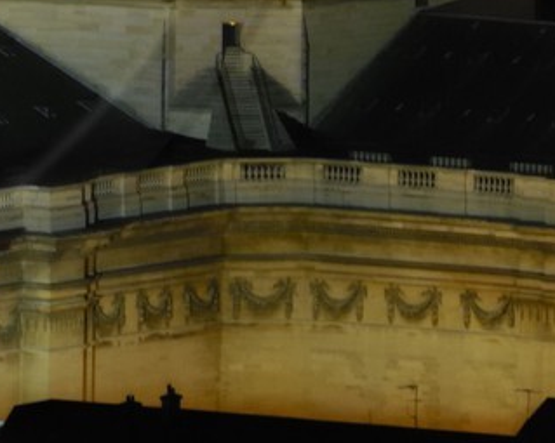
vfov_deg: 0.7
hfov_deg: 0.9
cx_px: -381
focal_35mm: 2113
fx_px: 34697
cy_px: -316
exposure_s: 6
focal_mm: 300
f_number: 8
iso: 100
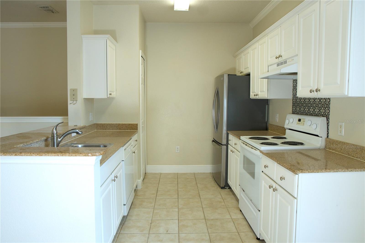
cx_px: 182
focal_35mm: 24
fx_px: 243
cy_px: 122
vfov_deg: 53.1
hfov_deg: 73.8
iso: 400
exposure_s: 1/50
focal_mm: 16
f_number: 4.5
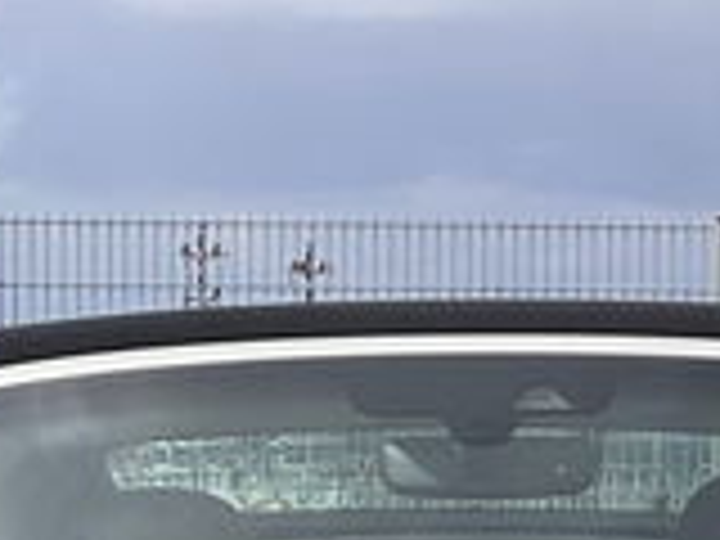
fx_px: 7675
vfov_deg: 4.0
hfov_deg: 5.4
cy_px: 1292
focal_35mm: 369
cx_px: 508
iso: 25
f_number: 2.8
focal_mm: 9
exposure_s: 1/834
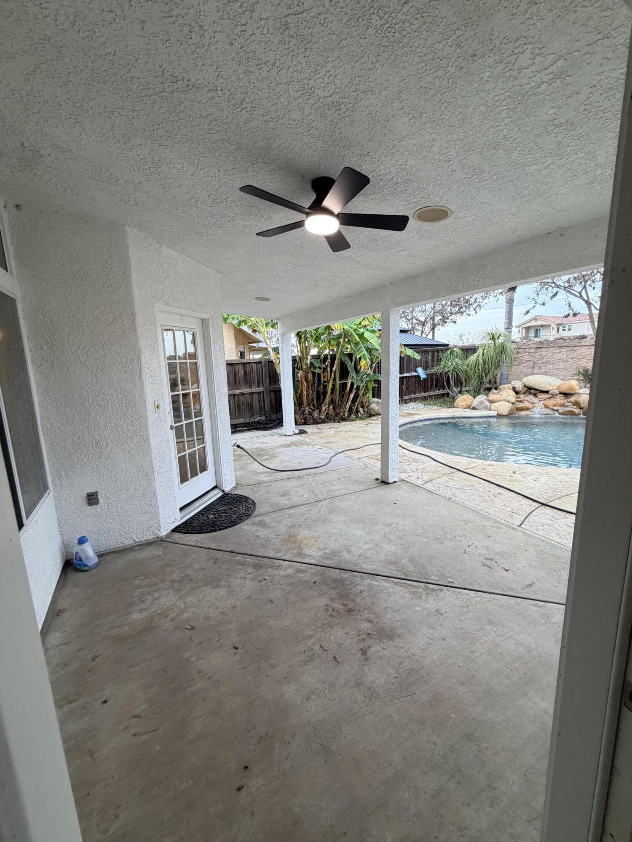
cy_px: 421
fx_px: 341
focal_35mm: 14
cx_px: 316
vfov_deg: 102.1
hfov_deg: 85.7
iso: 100
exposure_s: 1/120
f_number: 2.2
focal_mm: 2.22
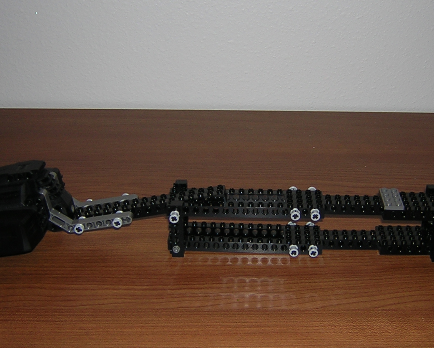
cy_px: 155
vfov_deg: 28.1
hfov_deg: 34.6
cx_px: 263
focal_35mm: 54
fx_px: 694
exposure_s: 1/60.1
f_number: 2.6
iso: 100
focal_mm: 4.7
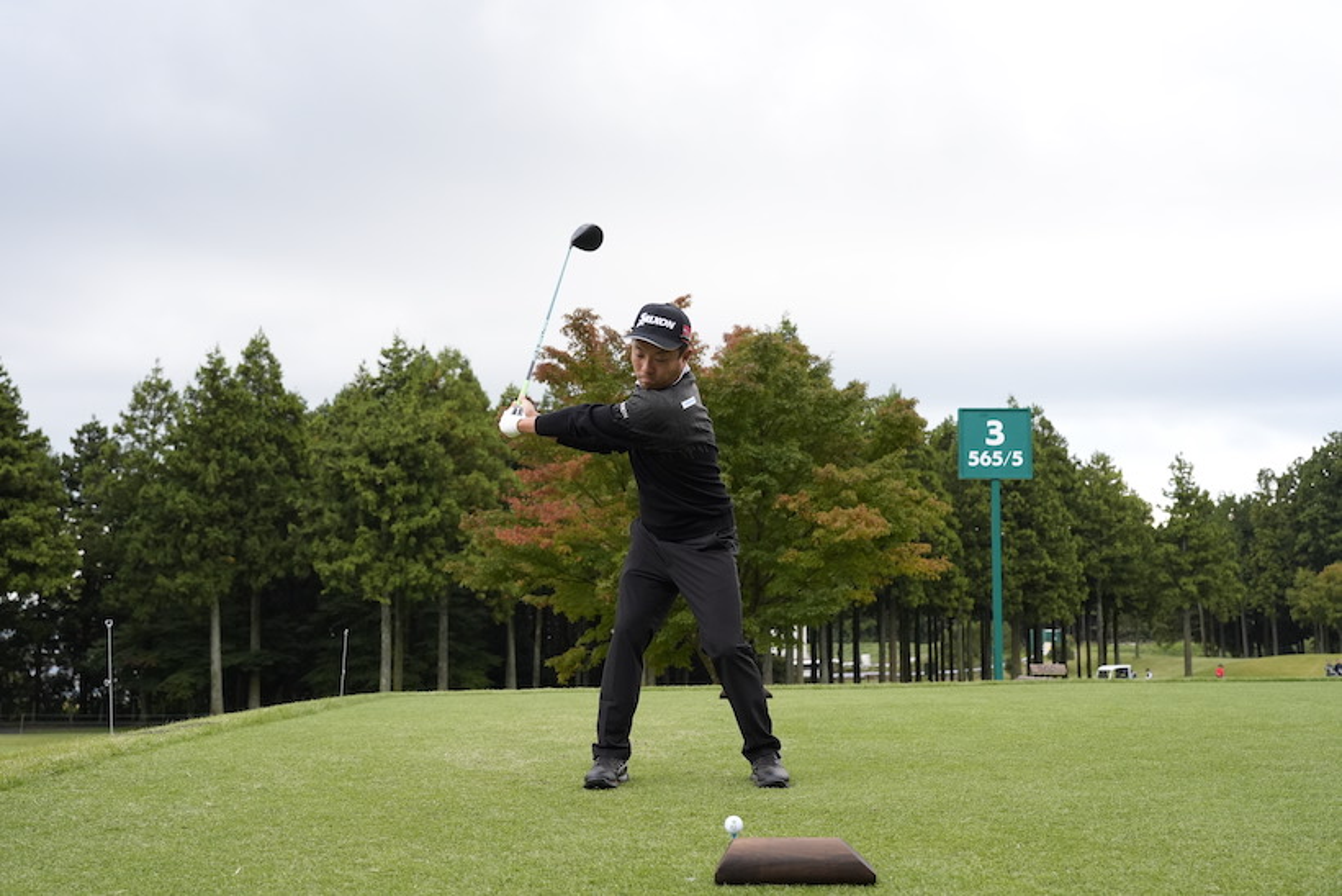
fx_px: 1268
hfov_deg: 55.8
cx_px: 671
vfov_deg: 38.9
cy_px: 448
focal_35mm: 34
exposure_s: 1/1250
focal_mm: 34
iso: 1600
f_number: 4.5
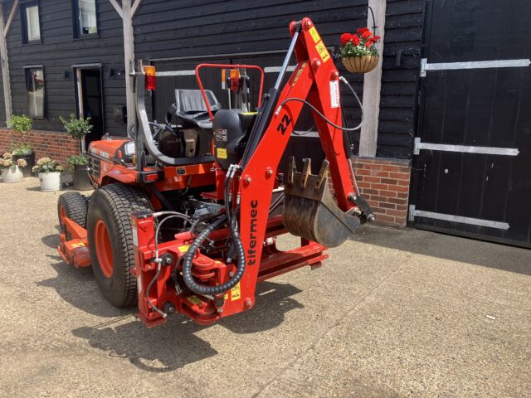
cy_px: 199
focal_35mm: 28
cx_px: 266
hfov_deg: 63.4
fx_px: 430
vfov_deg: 49.7
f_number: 1.8
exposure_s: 1/813
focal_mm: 3.99
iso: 32
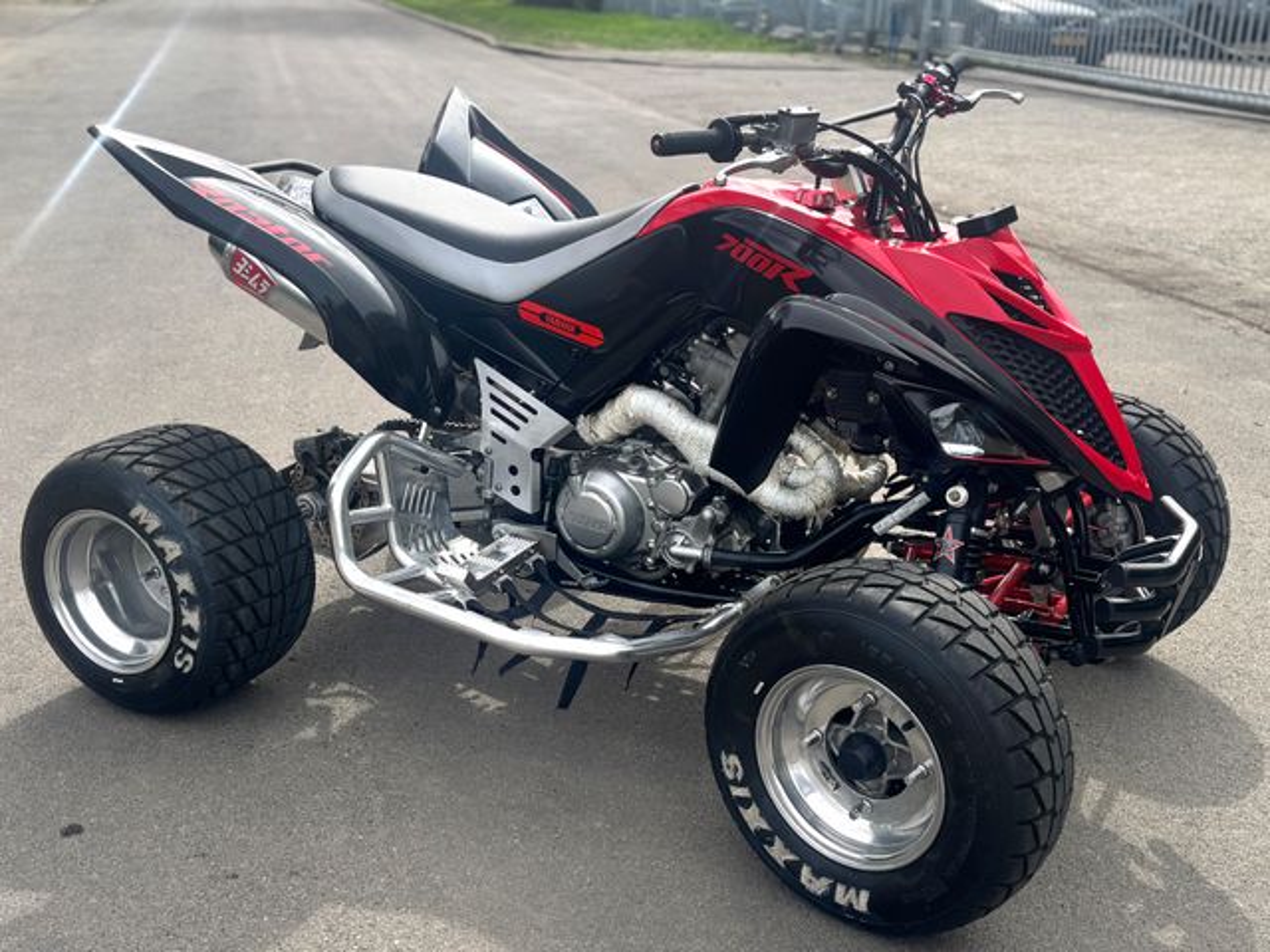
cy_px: 476
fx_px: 954
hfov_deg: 67.3
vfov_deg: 53.1
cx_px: 635
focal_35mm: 26
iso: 50
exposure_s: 1/1399
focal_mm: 5.96
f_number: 1.6
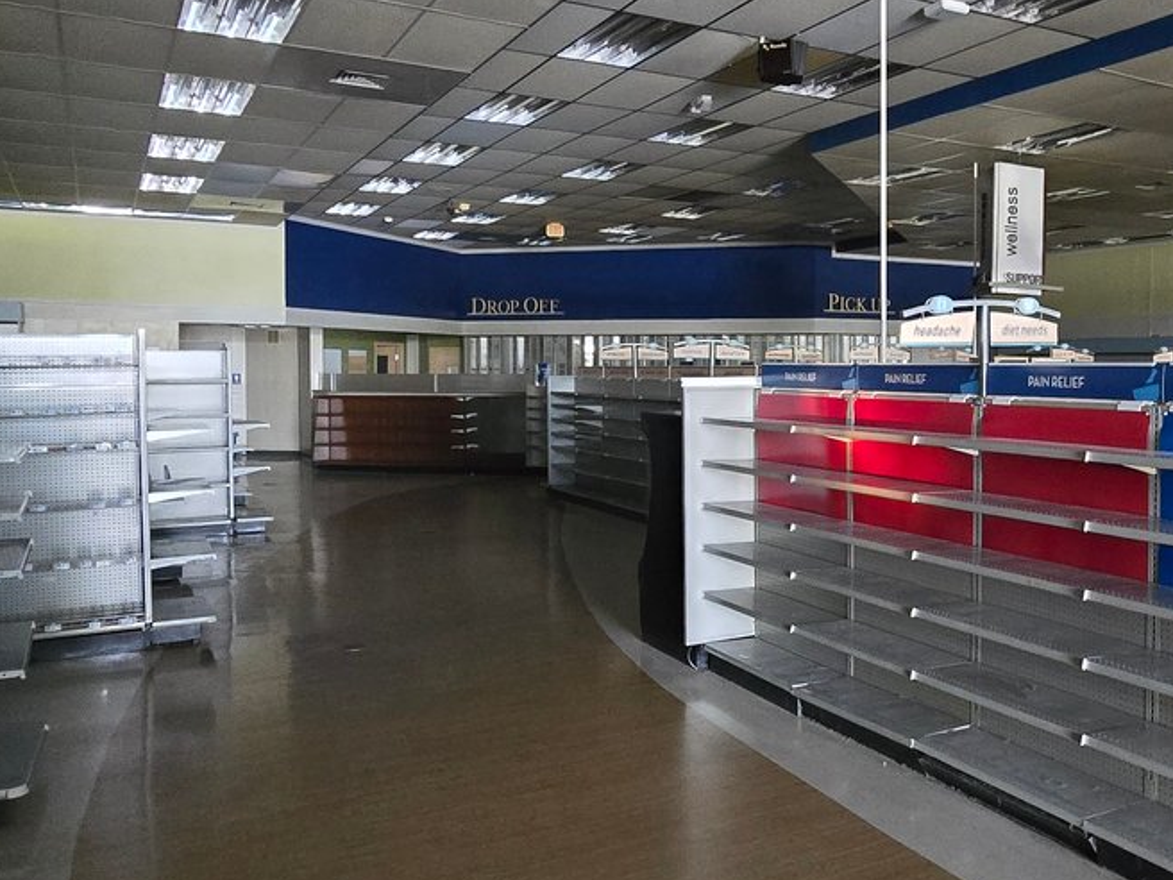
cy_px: 403
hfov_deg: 58.3
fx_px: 1017
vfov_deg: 46.8
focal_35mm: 30
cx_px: 800
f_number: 2.2
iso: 1250
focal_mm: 2.2
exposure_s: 1/40
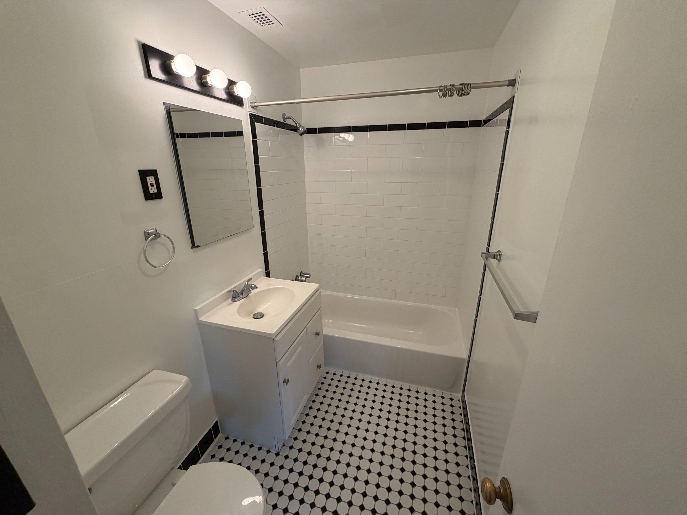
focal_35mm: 14
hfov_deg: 102.1
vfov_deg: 85.7
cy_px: 258
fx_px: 278
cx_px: 344
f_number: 2.2
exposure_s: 1/120
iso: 125
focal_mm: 2.22
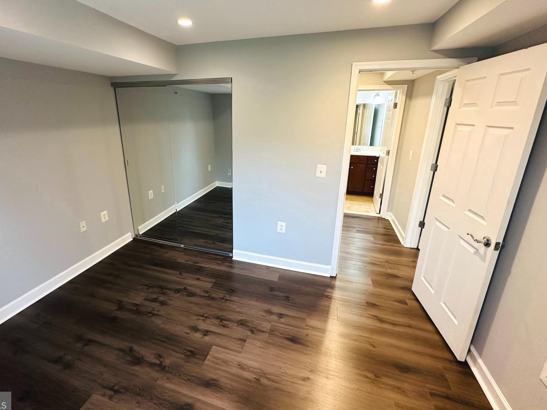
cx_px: 248
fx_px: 253
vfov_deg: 77.8
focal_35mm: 16
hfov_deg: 94.2
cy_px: 182
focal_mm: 2.22
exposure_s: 1/60
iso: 200
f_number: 2.2
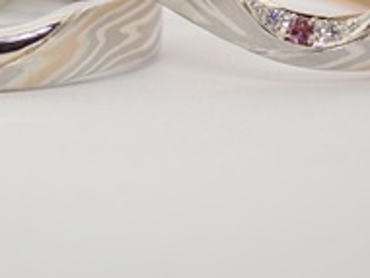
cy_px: 11
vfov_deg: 8.1
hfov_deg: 10.8
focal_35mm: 182
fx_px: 1948
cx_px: 129
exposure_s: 1/125
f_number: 4.1
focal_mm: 13.65
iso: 200
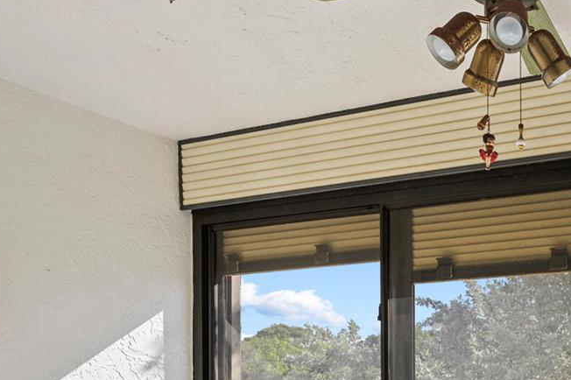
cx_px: 617
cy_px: 379
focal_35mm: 44
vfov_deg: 28.6
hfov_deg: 37.7
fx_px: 698
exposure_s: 1/25
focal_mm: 14
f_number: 8
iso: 64
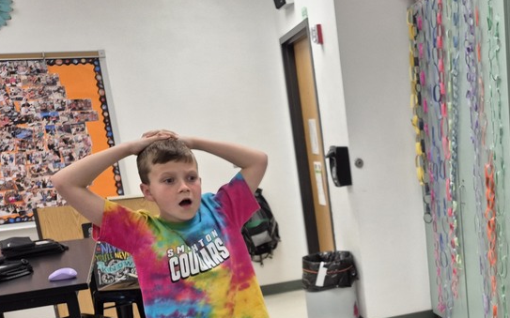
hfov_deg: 40.9
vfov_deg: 26.9
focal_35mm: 46
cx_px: 437
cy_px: 291
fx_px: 639
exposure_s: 1/120
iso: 100
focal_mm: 5.4
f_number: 1.8
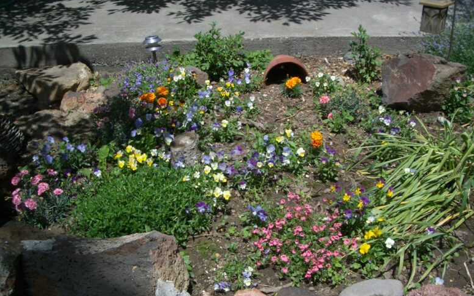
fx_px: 491
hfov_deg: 51.5
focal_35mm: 38
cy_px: 168
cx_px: 242
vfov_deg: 33.5
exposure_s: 1/640
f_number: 4.3
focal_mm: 5.8
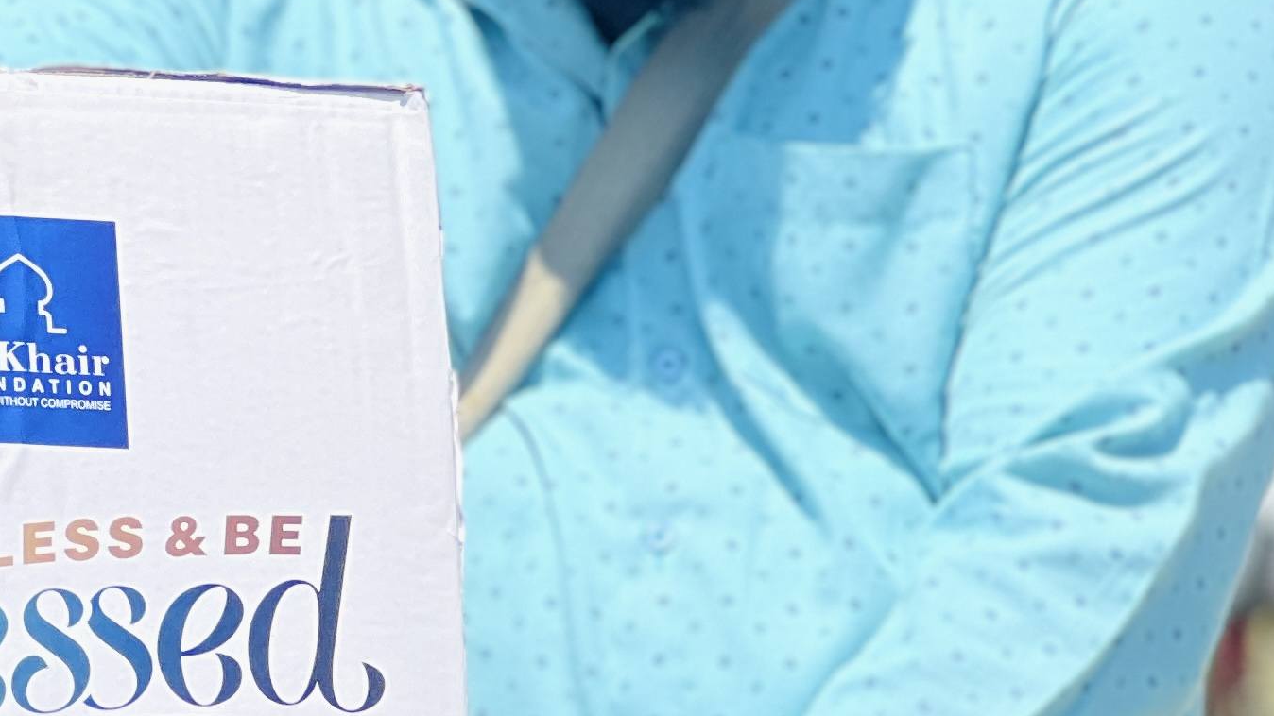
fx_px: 8478
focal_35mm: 251
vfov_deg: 4.8
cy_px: 619
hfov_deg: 8.6
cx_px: 75
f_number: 2.8
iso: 32
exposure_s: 1/943
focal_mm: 9
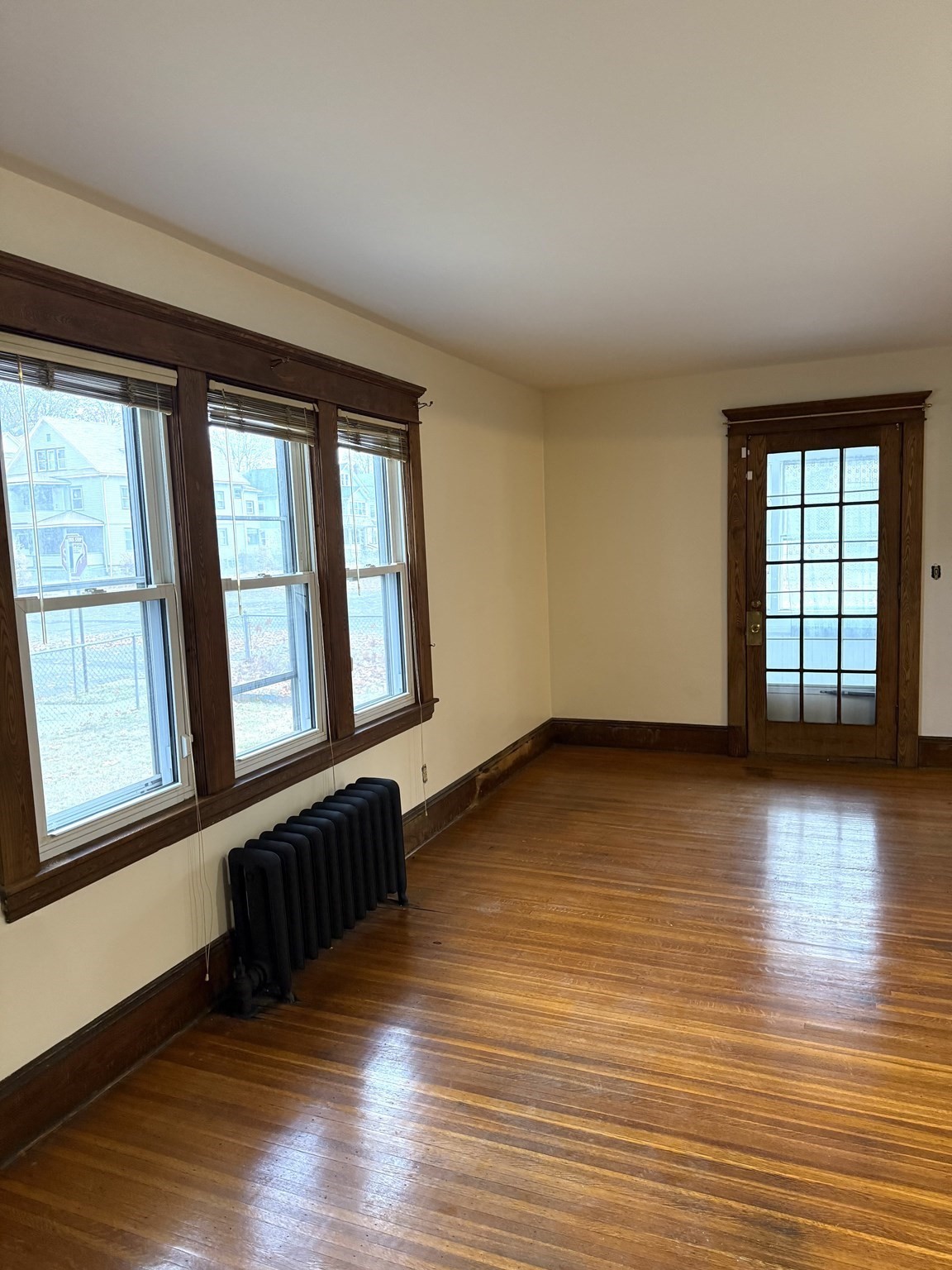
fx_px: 880
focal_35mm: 24
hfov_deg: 56.8
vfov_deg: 71.6
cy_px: 635
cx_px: 476
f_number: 1.78
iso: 320
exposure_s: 1/120
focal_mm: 6.76
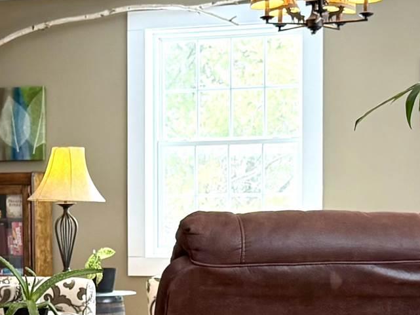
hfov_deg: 16.8
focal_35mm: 115
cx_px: 31
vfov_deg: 12.8
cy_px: 247
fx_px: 1396
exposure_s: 1/120
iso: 100
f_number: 1.78
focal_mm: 6.76
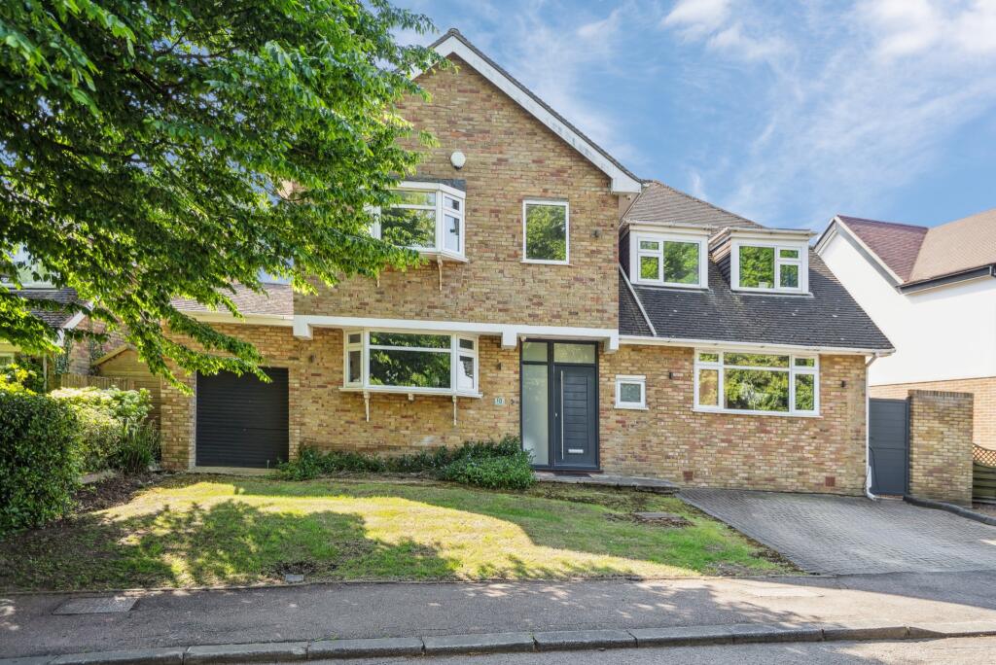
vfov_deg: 53.2
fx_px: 664
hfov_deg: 73.7
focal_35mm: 24
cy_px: 332
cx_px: 498
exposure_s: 1/500
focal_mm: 24
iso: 640
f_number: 5
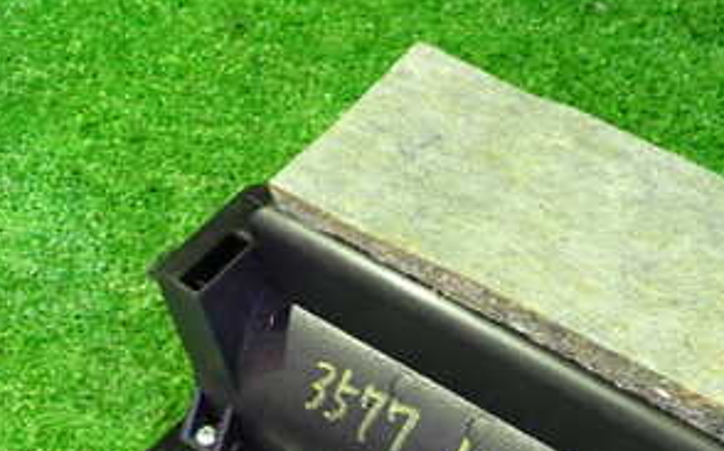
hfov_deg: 31.1
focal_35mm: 65
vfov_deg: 19.2
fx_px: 1281
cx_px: 529
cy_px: 490
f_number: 2.3
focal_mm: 5.4
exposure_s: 1/20
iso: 800
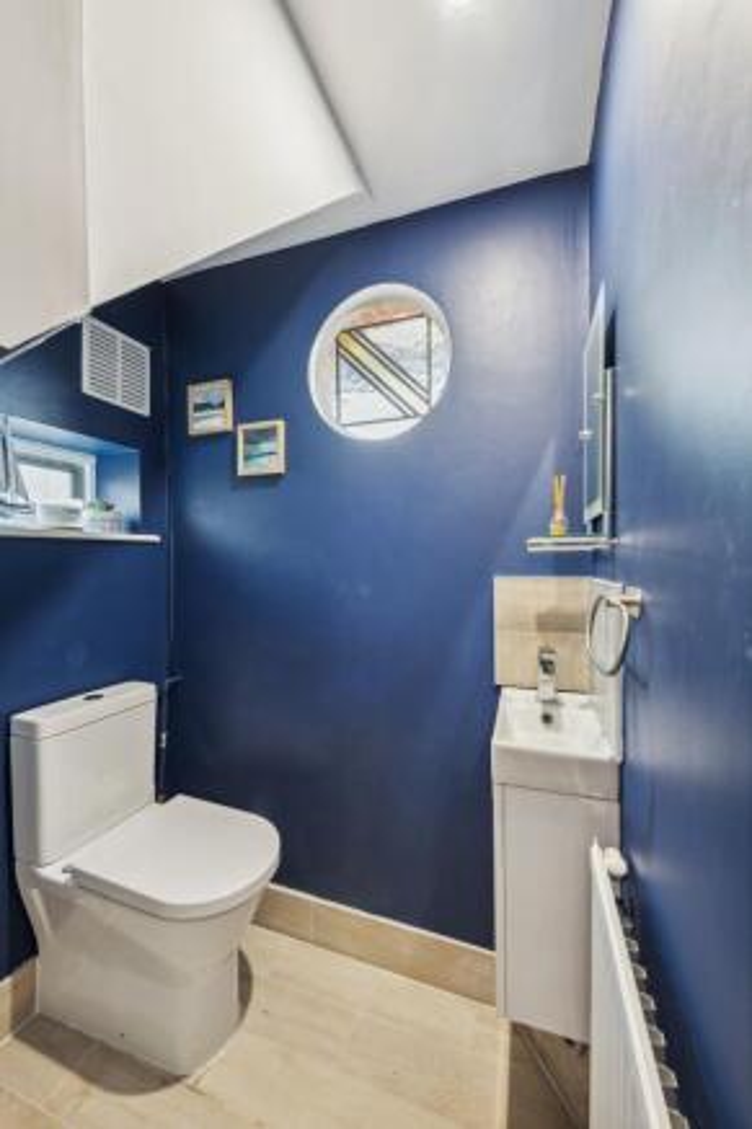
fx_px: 439
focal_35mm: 14
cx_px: 376
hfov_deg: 81.2
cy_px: 564
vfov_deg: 104.3
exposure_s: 1/4
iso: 320
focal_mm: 14
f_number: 9
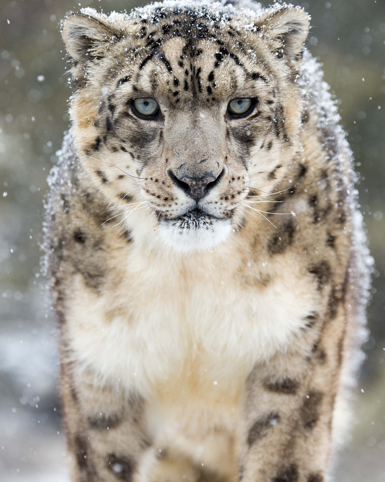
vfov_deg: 7.8
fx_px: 3547
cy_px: 231
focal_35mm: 249
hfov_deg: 6.2
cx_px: 193
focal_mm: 220
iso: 1400
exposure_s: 1/500
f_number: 7.1
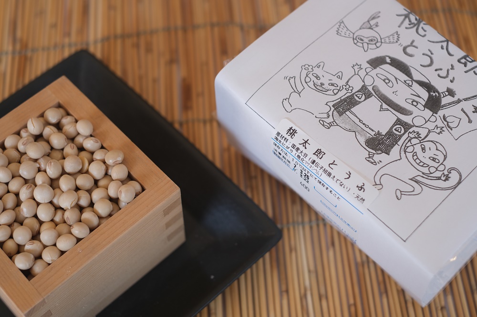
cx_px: 238
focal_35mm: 53
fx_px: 702
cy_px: 158
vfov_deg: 25.5
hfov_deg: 37.5
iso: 320
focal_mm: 35
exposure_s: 1/160
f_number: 3.6
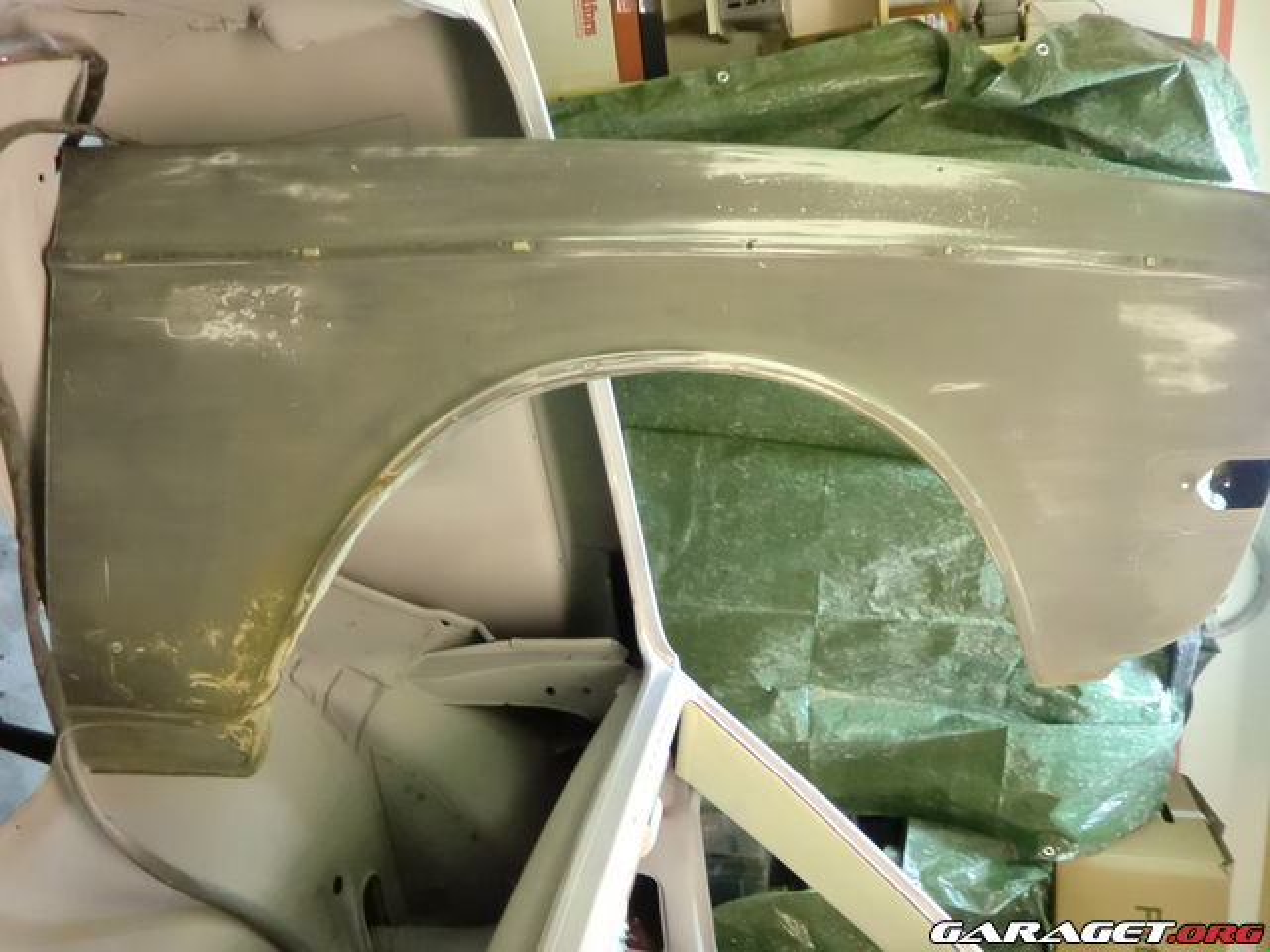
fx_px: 954
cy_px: 476
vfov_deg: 53.1
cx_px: 635
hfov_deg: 67.3
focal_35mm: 26
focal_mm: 4.65
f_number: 2.6
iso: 800
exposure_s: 1/30
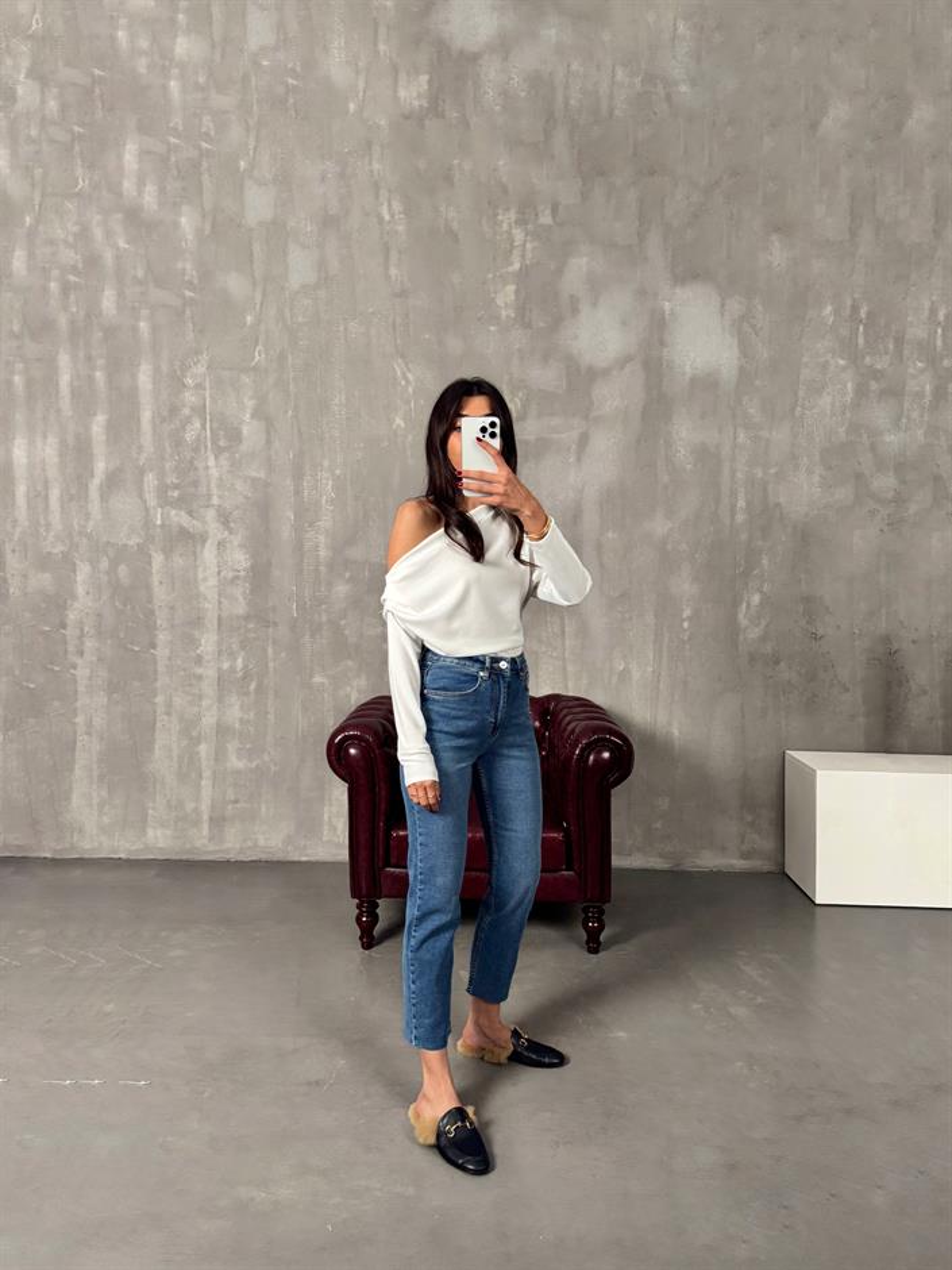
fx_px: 880
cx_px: 476
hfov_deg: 56.8
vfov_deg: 71.6
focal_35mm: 24
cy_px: 635
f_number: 1.78
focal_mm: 6.76
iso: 200
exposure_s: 1/121
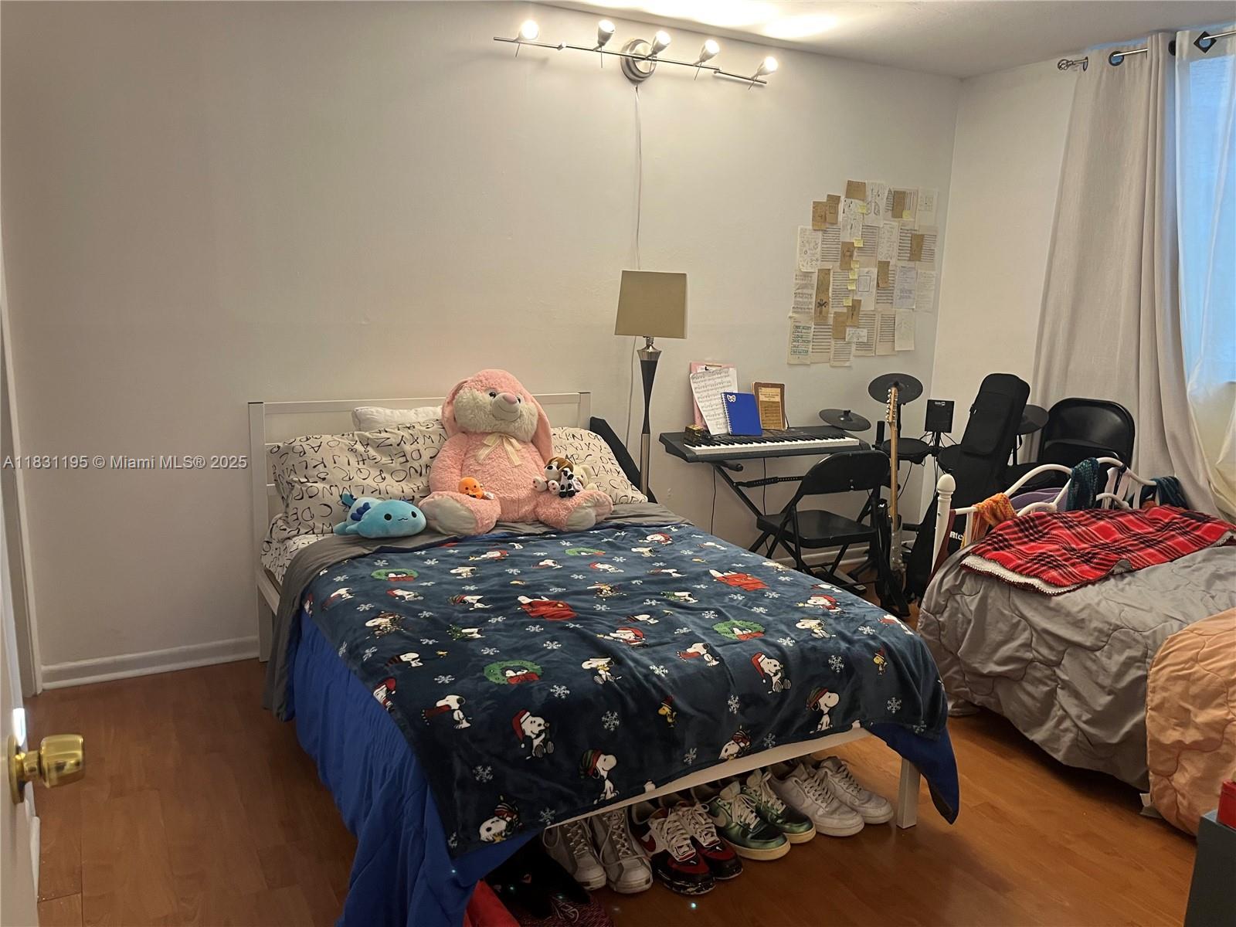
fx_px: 928
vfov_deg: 53.1
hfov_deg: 67.3
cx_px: 618
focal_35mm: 26
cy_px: 464
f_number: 1.6
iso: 125
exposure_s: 1/60
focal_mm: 5.1
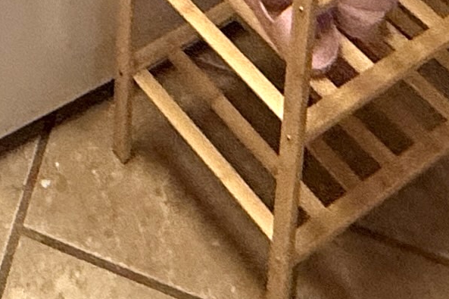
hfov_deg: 19.2
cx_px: -123
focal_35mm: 99
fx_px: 1234
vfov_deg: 9.1
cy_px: -752
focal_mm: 2.22
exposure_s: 1/120
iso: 250
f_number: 2.2
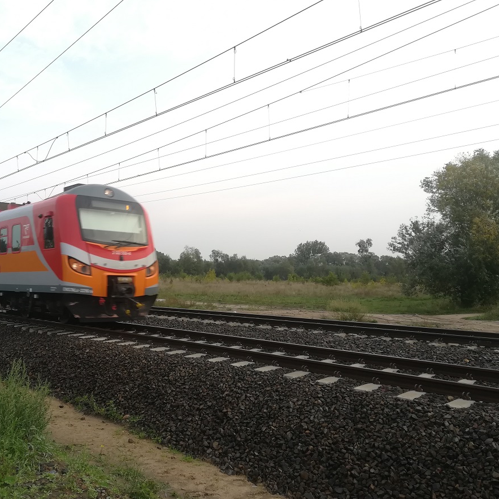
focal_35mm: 31
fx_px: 506
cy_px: 248
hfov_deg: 52.3
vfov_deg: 52.5
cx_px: 212
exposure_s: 1/212
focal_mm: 3.83
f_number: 2.2
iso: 50
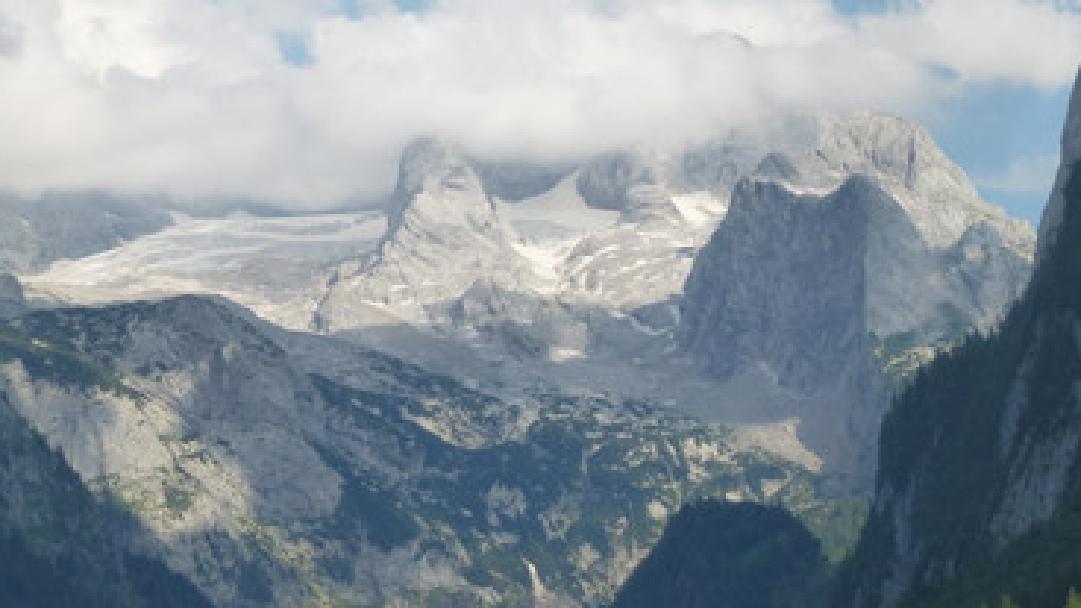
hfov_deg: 15.1
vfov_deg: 8.5
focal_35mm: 142
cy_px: 316
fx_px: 4070
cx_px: 458
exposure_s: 1/800
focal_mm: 16
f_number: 4.9
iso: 160
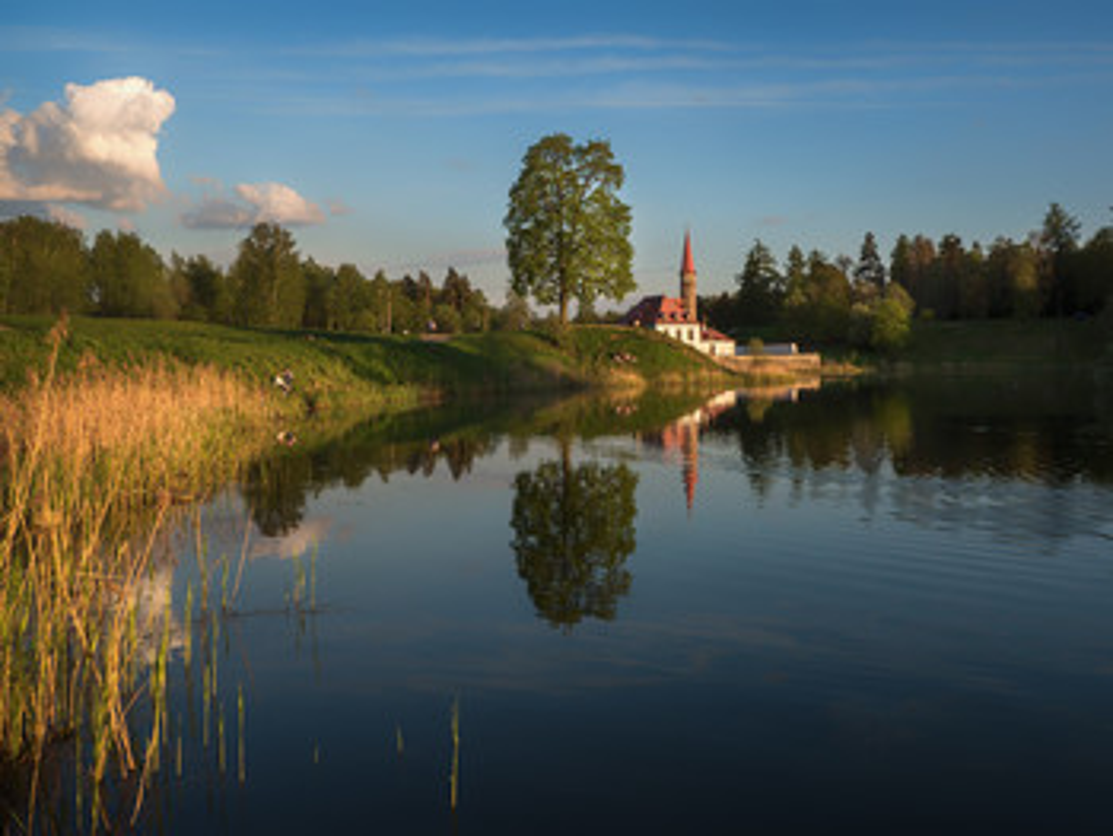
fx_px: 1094
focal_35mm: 34
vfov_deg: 41.8
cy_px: 418
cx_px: 556
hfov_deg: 53.9
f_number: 4
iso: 100
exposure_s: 1/640
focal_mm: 17
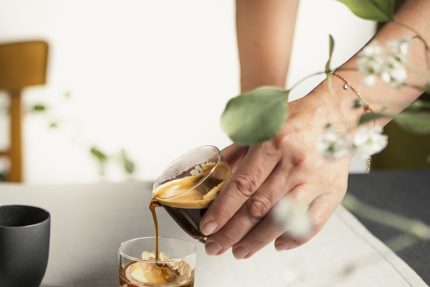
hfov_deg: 16.1
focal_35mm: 127
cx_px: 128
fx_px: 1517
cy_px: 208
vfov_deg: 10.8
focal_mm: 58
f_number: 2.8
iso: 50
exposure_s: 1/125
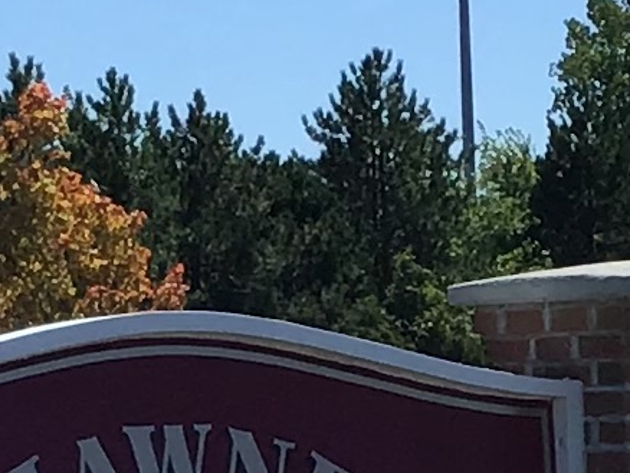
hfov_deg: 8.6
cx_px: 440
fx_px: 4206
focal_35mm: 231
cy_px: 686
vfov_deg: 6.4
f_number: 2.4
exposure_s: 1/1381
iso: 25
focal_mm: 3.3
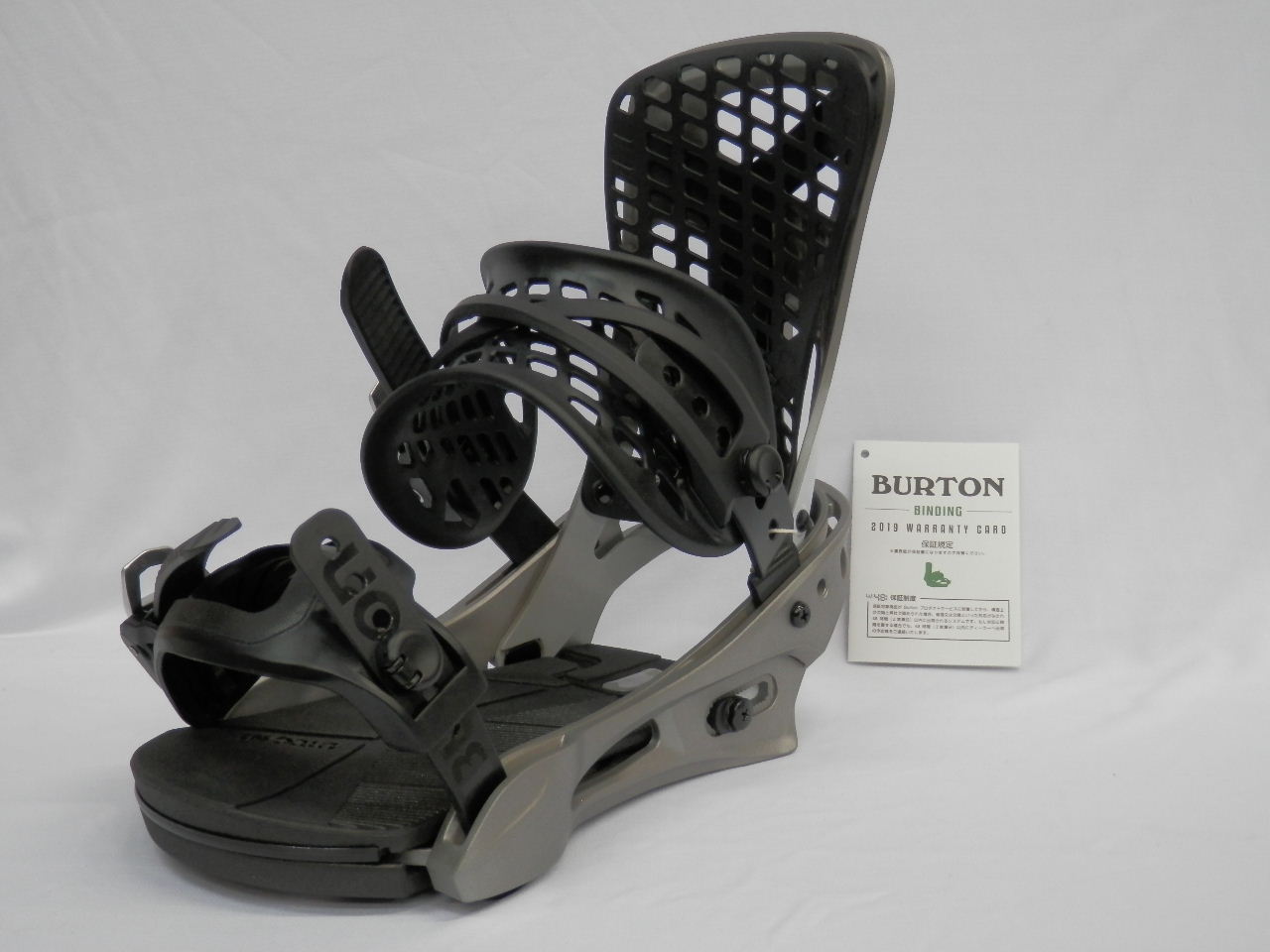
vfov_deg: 36.0
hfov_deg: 46.8
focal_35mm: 40
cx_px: 635
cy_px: 476
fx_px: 1468
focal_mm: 7.3
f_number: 3.7
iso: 200
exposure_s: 1/20
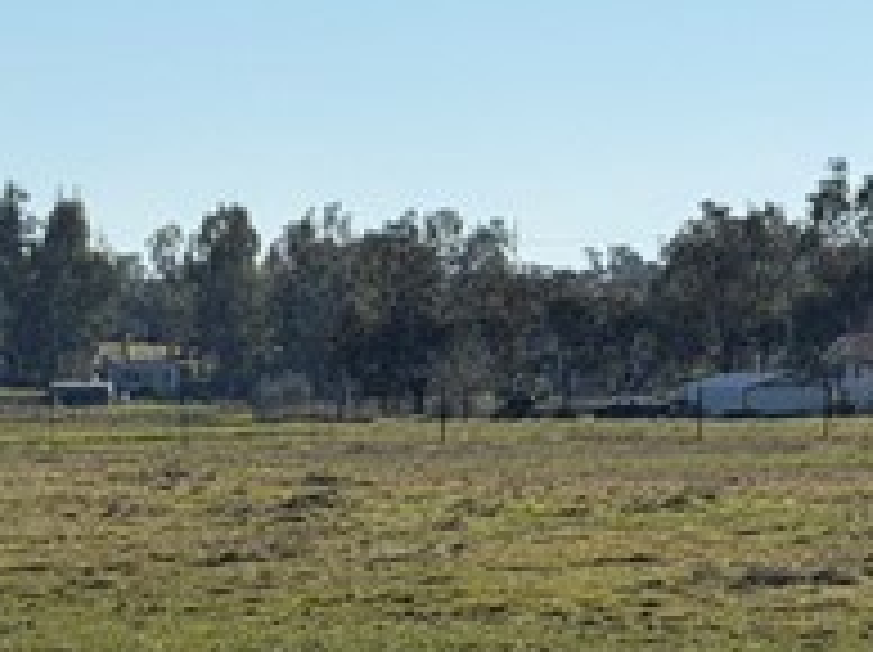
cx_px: 1044
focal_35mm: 254
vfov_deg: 5.8
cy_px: 477
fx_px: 6398
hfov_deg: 7.7
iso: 64
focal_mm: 6.76
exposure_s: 1/8772
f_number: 1.78
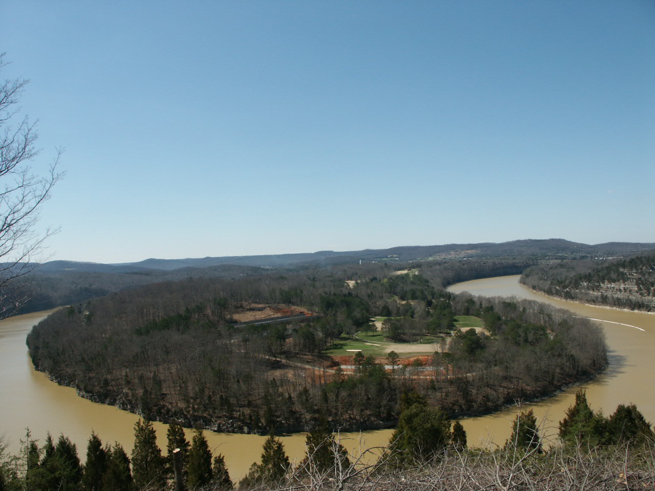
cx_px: 328
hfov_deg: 63.4
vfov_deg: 49.7
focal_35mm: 28
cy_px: 246
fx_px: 530
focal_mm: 7.21
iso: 100
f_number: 4.5
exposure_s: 1/1000
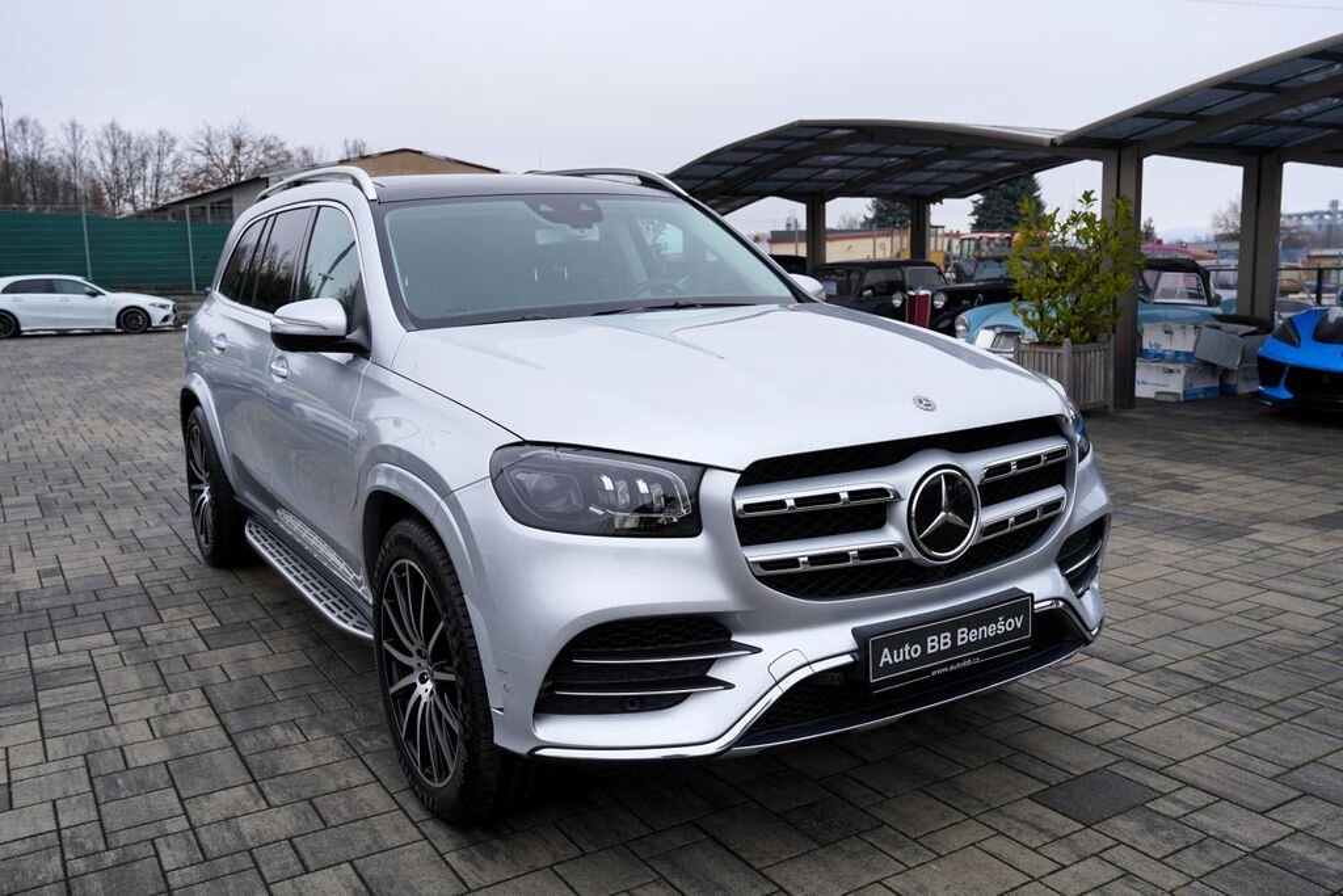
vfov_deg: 42.3
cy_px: 448
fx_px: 1157
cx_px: 672
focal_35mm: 31
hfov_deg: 60.3
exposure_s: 1/160
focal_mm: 31
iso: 100
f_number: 5.6
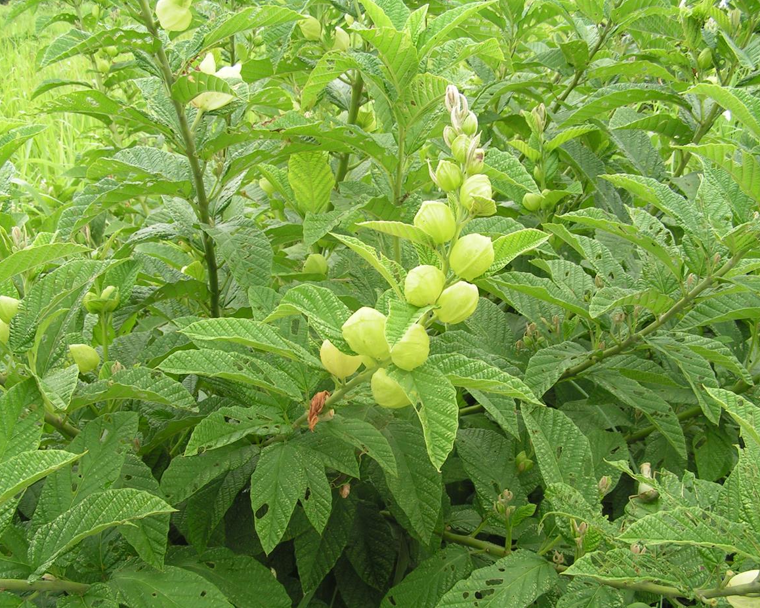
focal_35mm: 40
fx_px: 900
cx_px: 386
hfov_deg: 45.8
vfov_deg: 37.4
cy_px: 302
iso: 50
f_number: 4.5
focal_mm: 6.3
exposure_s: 1/100
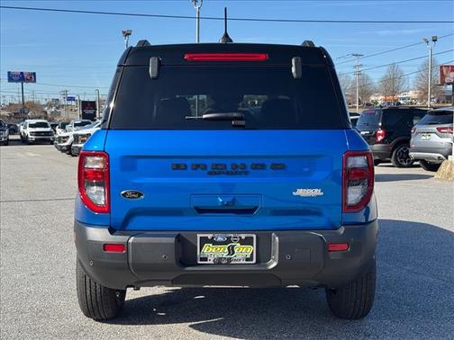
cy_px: 170
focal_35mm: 48
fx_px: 630
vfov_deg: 30.3
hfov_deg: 39.7
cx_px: 227
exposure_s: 1/2415
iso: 64
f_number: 1.78
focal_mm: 6.76
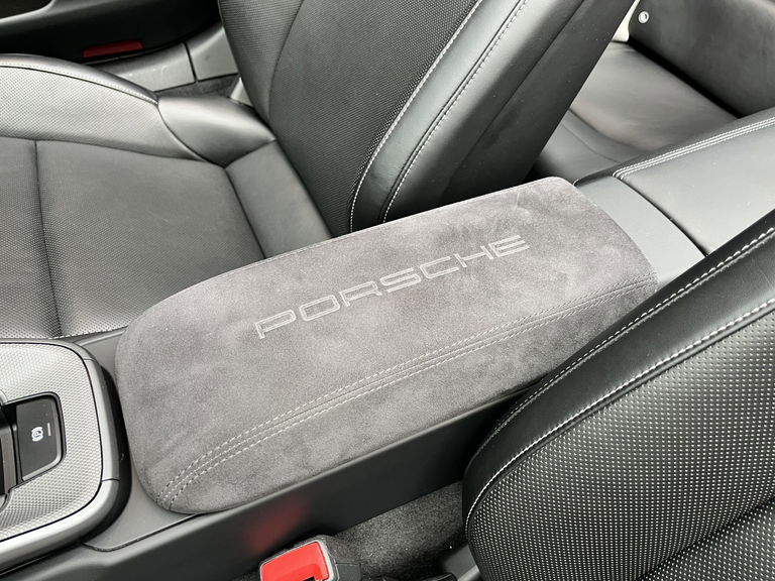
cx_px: 388
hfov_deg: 67.3
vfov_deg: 53.1
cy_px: 290
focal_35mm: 26
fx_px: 582
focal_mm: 5.1
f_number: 1.6
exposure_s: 1/50
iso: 200
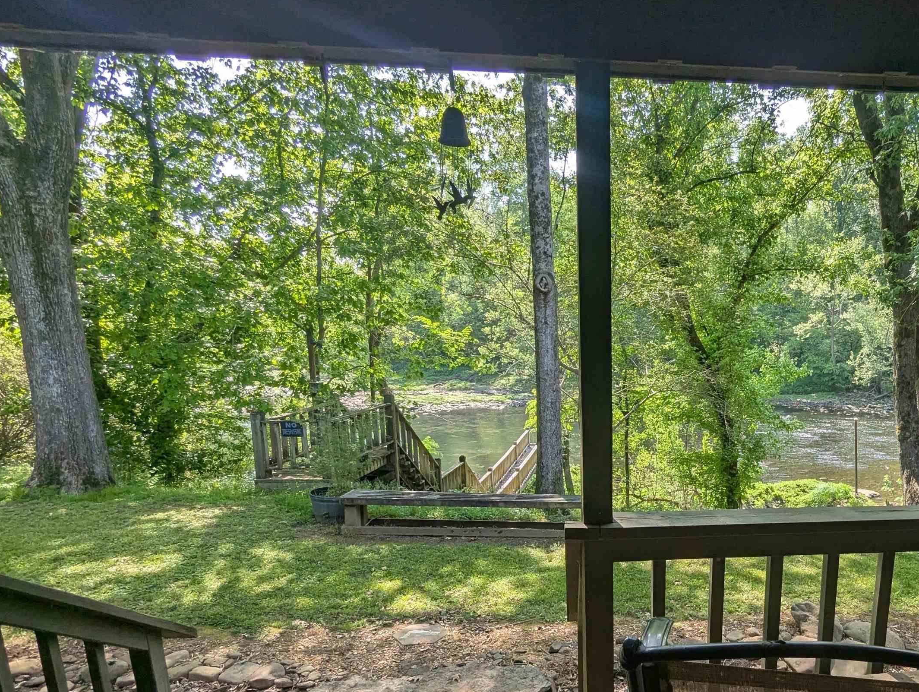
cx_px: 638
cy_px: 467
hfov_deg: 70.9
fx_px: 611
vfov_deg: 57.6
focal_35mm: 23
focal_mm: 2.35
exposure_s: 1/411
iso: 45
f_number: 2.2
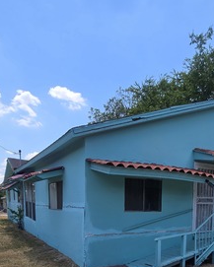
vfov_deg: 52.7
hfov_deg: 47.9
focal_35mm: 30
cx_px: 138
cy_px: 233
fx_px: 237
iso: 50
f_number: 2.2
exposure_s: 1/2005
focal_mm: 2.2
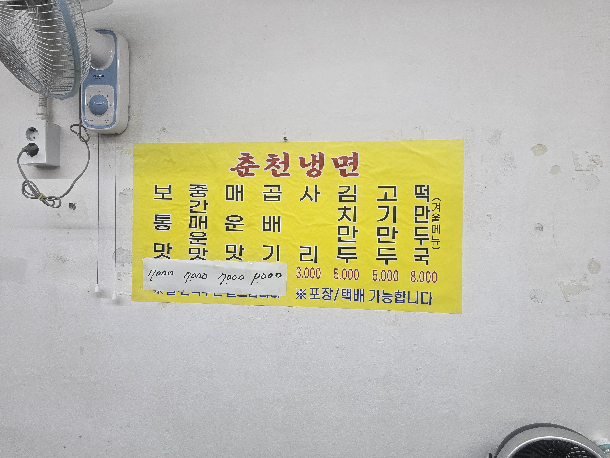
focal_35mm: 24
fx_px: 423
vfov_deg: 56.8
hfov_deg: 71.6
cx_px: 292
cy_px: 230
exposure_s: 1/180
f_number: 1.7
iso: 125
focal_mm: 6.3
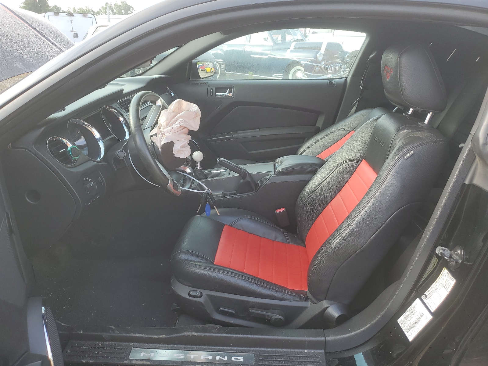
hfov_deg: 67.3
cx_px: 244
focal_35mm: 26
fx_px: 367
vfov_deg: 53.1
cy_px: 183
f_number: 1.5
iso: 50
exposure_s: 1/357
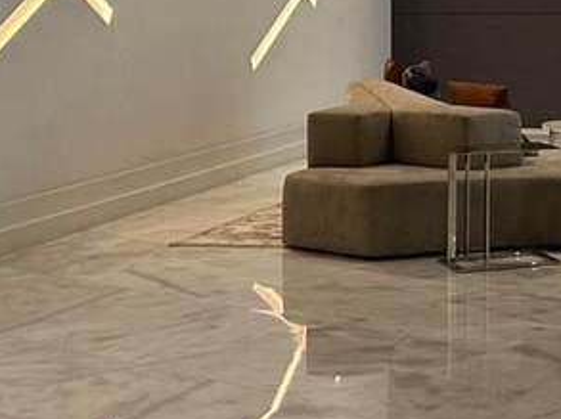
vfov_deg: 13.9
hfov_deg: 17.6
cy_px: 17
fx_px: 1700
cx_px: 731
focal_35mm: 105
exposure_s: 1/60
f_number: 1.78
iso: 160
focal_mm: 6.86
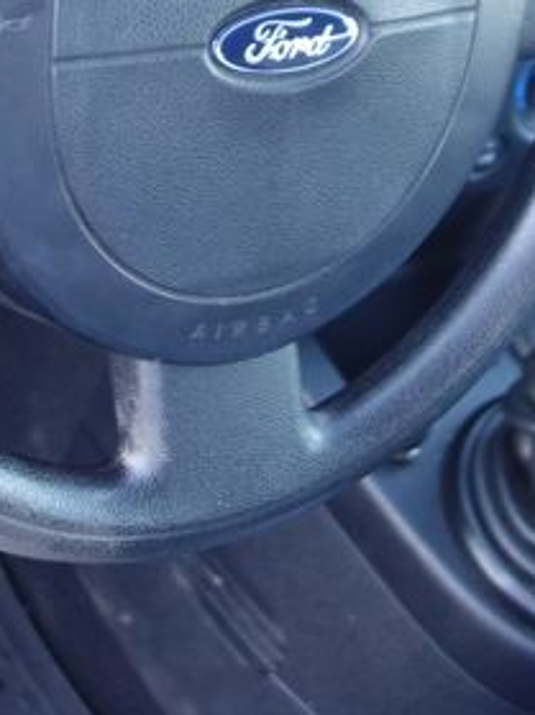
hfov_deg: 14.9
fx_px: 2042
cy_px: 14
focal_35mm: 99
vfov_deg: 19.3
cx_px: 340
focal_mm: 10.4
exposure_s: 1/30
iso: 400
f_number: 1.8
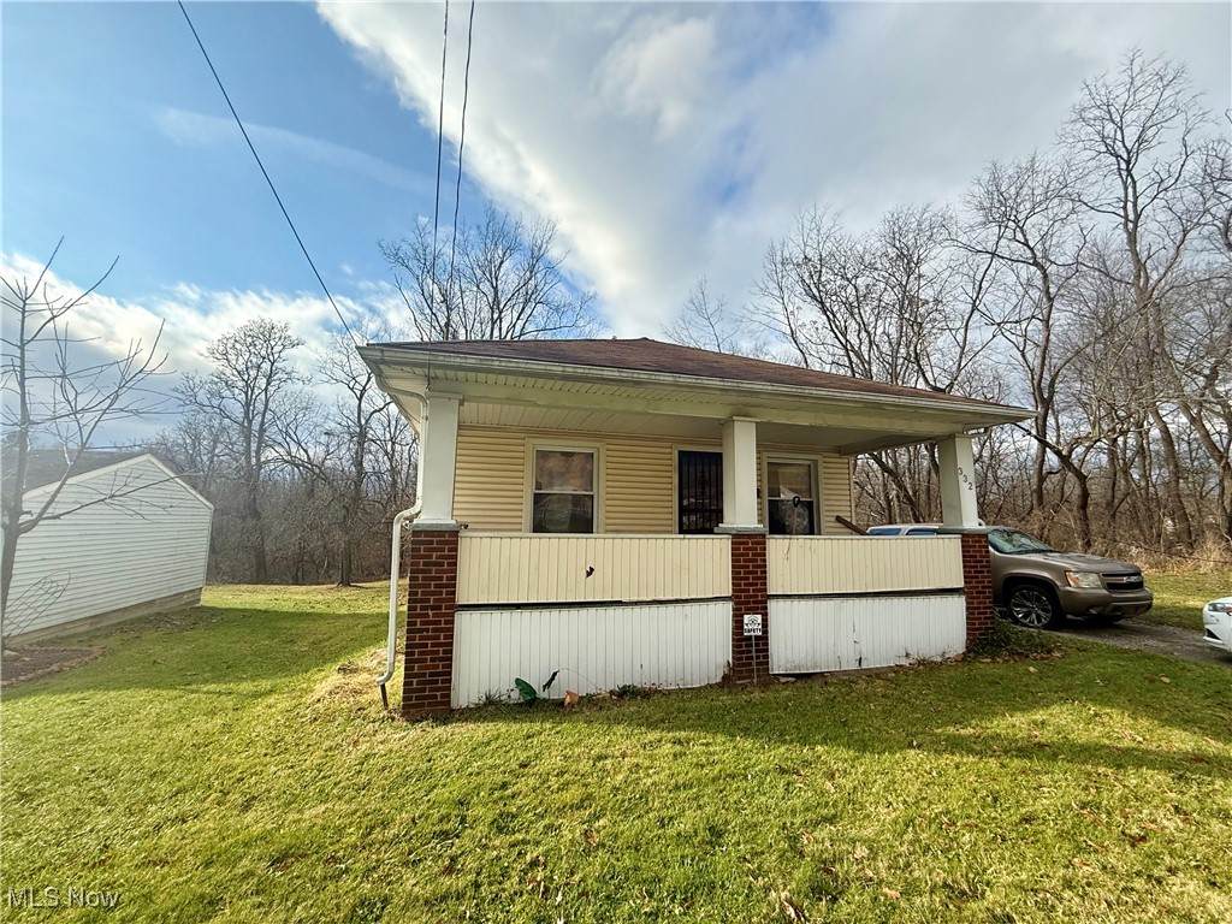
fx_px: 498
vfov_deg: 85.7
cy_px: 462
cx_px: 616
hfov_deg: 102.1
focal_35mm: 14
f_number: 2.2
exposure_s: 1/1534
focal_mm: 2.22
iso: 64
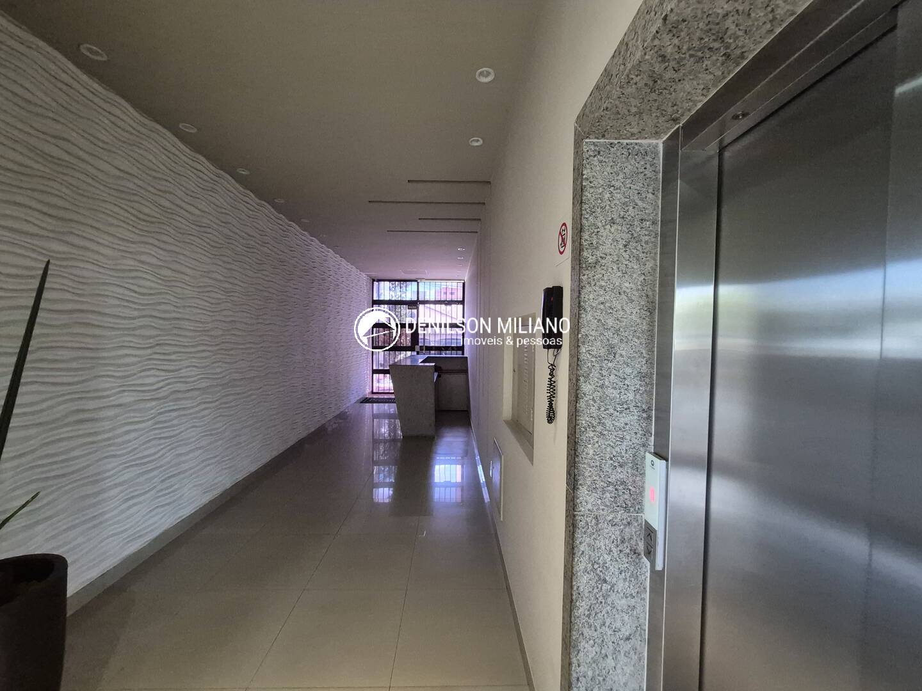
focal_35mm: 13
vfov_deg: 89.9
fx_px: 346
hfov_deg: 106.2
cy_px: 346
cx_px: 461
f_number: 2.2
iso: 1250
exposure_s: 1/60
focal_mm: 1.74
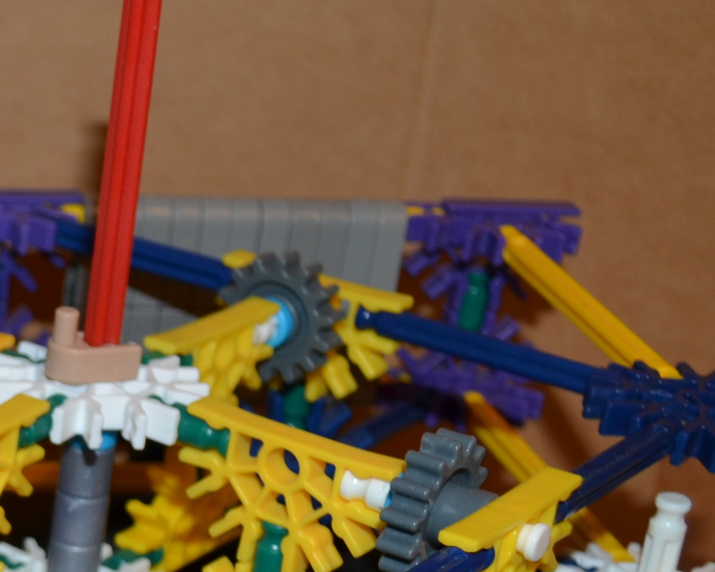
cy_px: 687
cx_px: -577
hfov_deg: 14.3
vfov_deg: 12.7
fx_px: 2497
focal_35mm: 118
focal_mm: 22
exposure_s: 1/30
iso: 200
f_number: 5.6
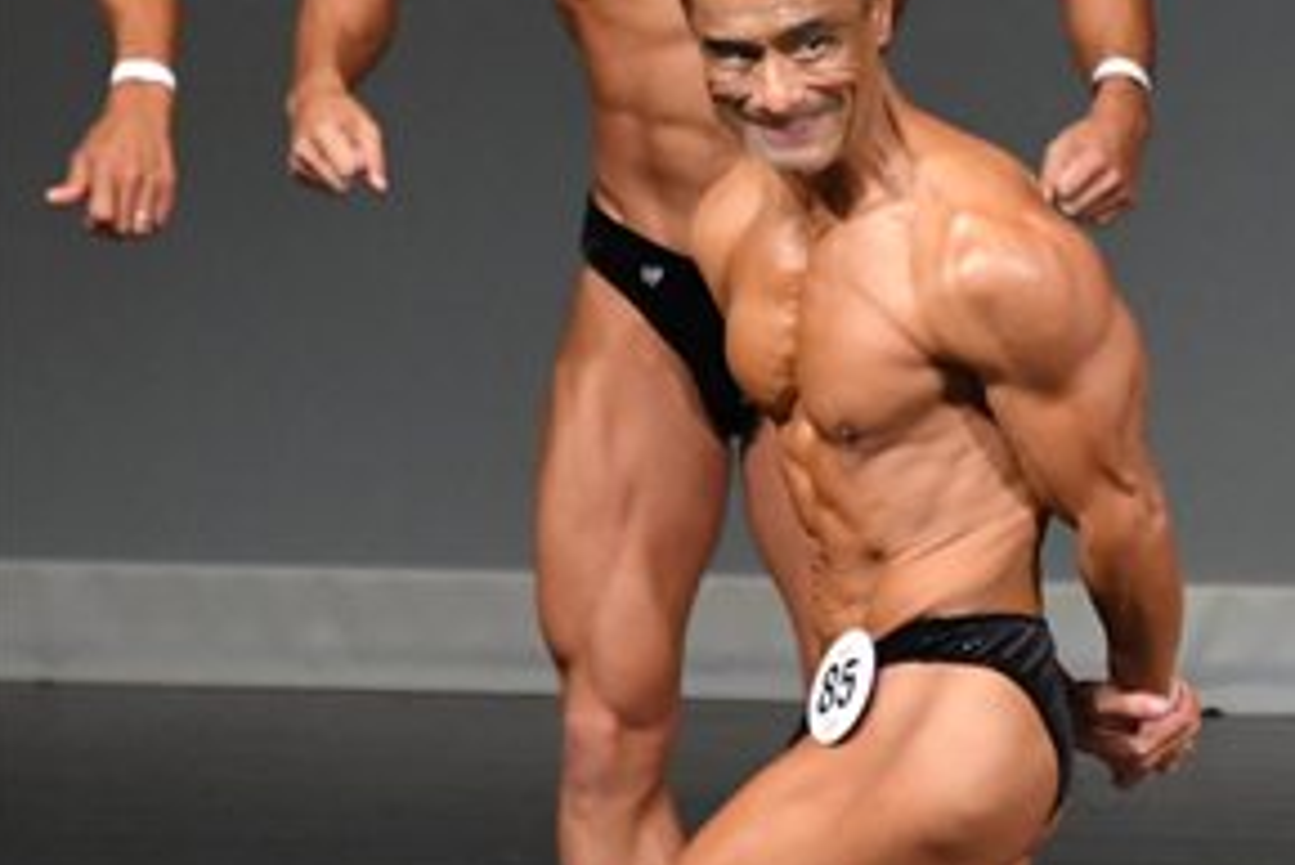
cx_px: 1718
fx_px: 36133
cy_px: 578
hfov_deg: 2.1
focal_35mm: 1004
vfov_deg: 1.4
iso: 5000
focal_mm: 250
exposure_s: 1/400
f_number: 5.6
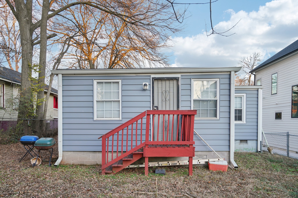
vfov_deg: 49.5
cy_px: 99
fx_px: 215
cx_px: 149
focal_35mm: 26
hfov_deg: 69.4
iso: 400
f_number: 8
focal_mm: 26
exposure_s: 1/15
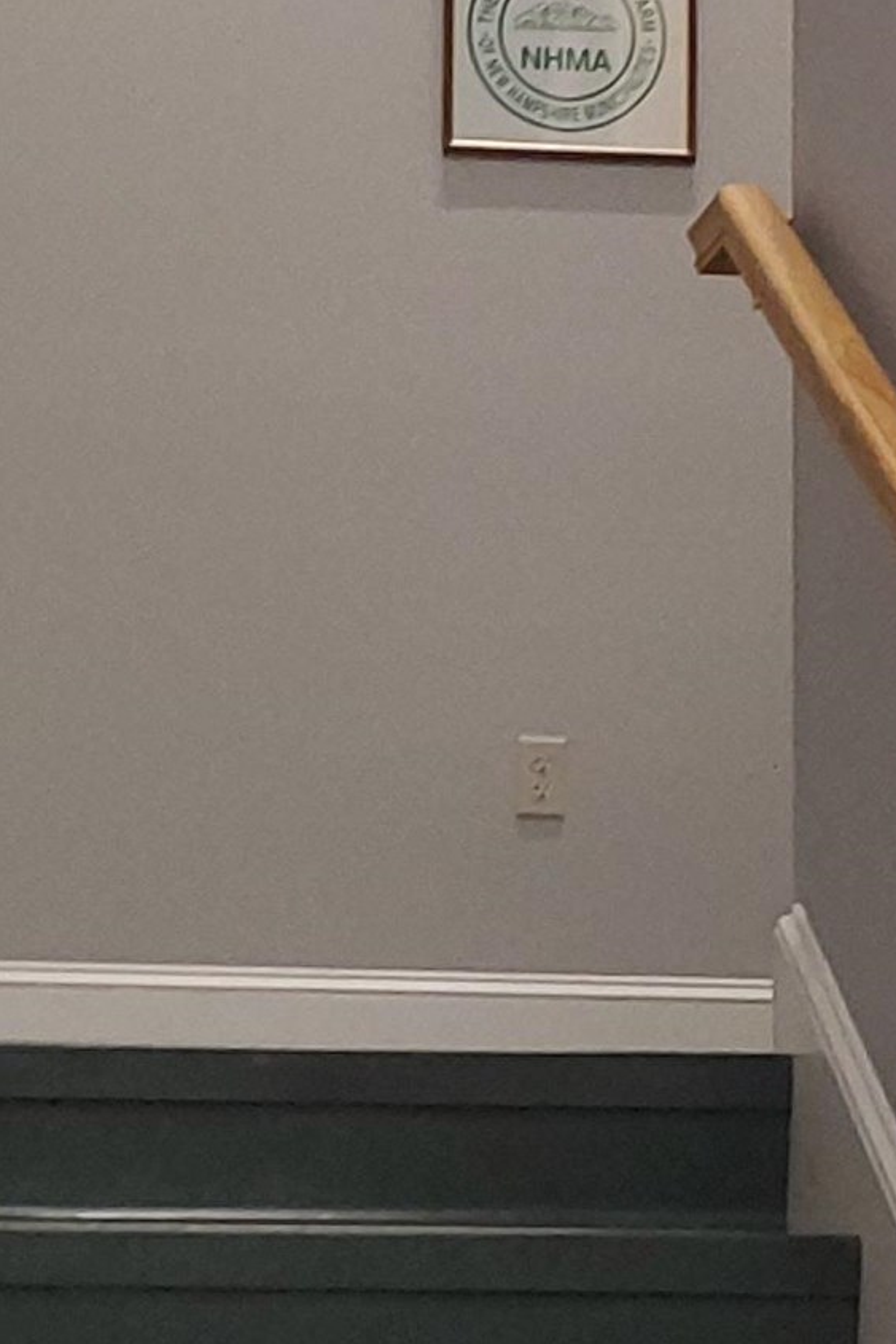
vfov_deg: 19.3
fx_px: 3955
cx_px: 379
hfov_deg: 12.9
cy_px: 659
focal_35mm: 106
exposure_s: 1/25
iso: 250
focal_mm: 2.91
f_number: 1.9
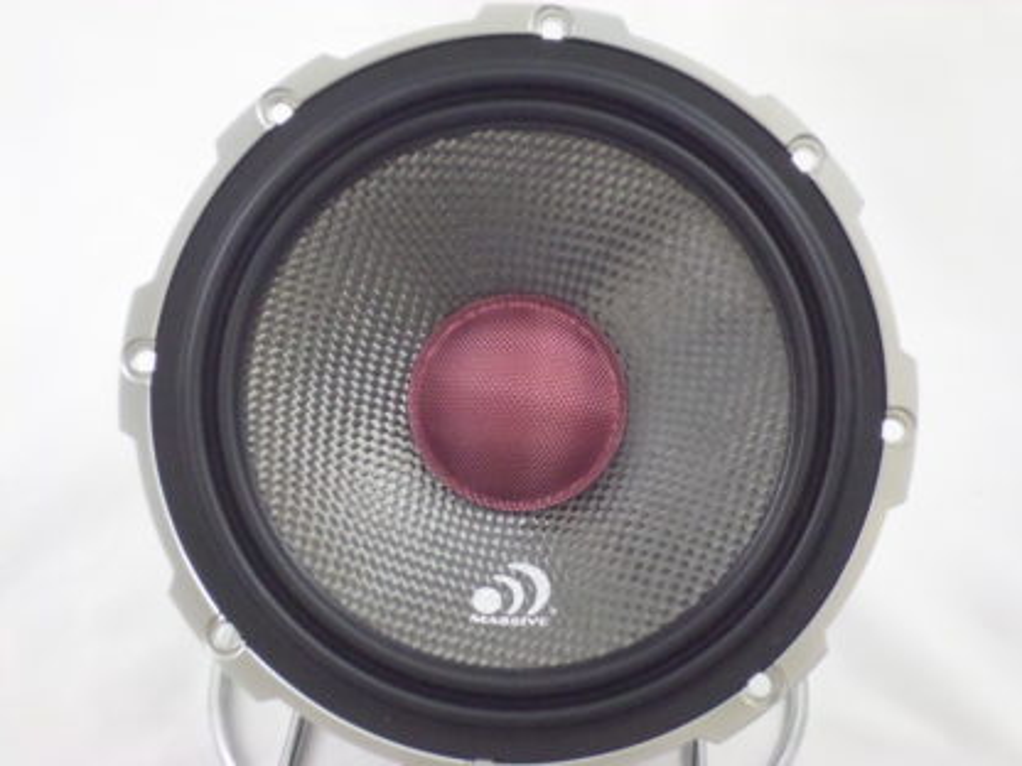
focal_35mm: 125
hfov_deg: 15.8
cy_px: 383
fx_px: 3690
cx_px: 511
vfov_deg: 11.9
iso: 640
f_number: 6.3
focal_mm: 22.5
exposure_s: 1/20
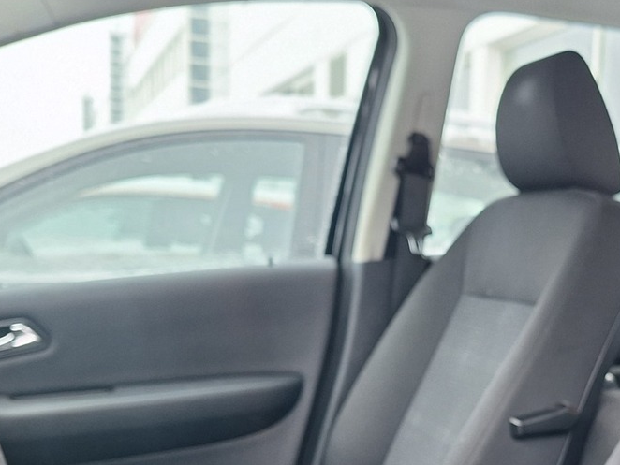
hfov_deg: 36.3
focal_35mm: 50
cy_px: 402
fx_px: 896
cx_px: 533
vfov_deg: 28.2
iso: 80
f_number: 1.8
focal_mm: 5.54
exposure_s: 1/50
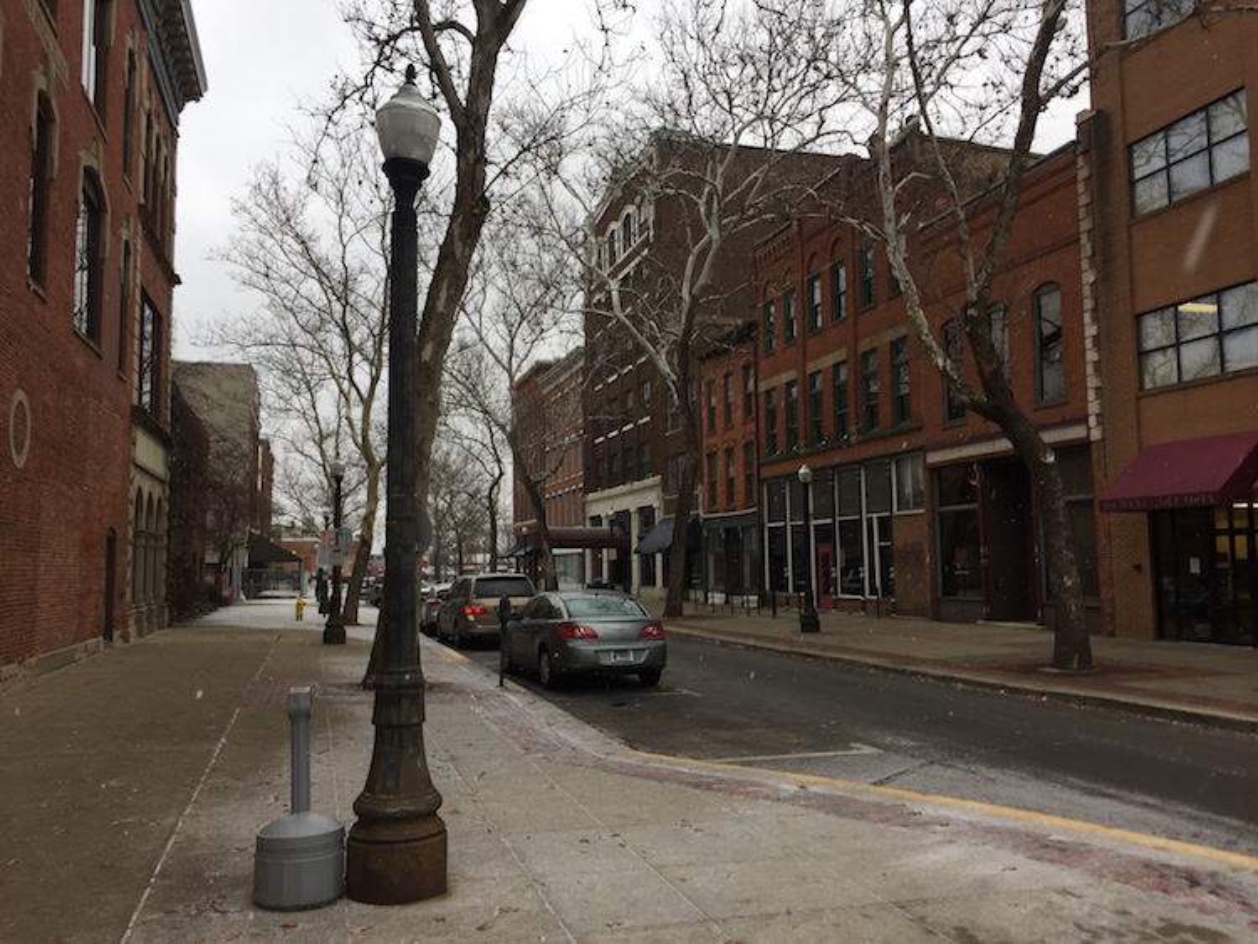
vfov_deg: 48.3
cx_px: 629
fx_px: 1054
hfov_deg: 61.6
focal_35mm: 29
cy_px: 472
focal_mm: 4.15
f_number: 2.2
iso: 32
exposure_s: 1/178
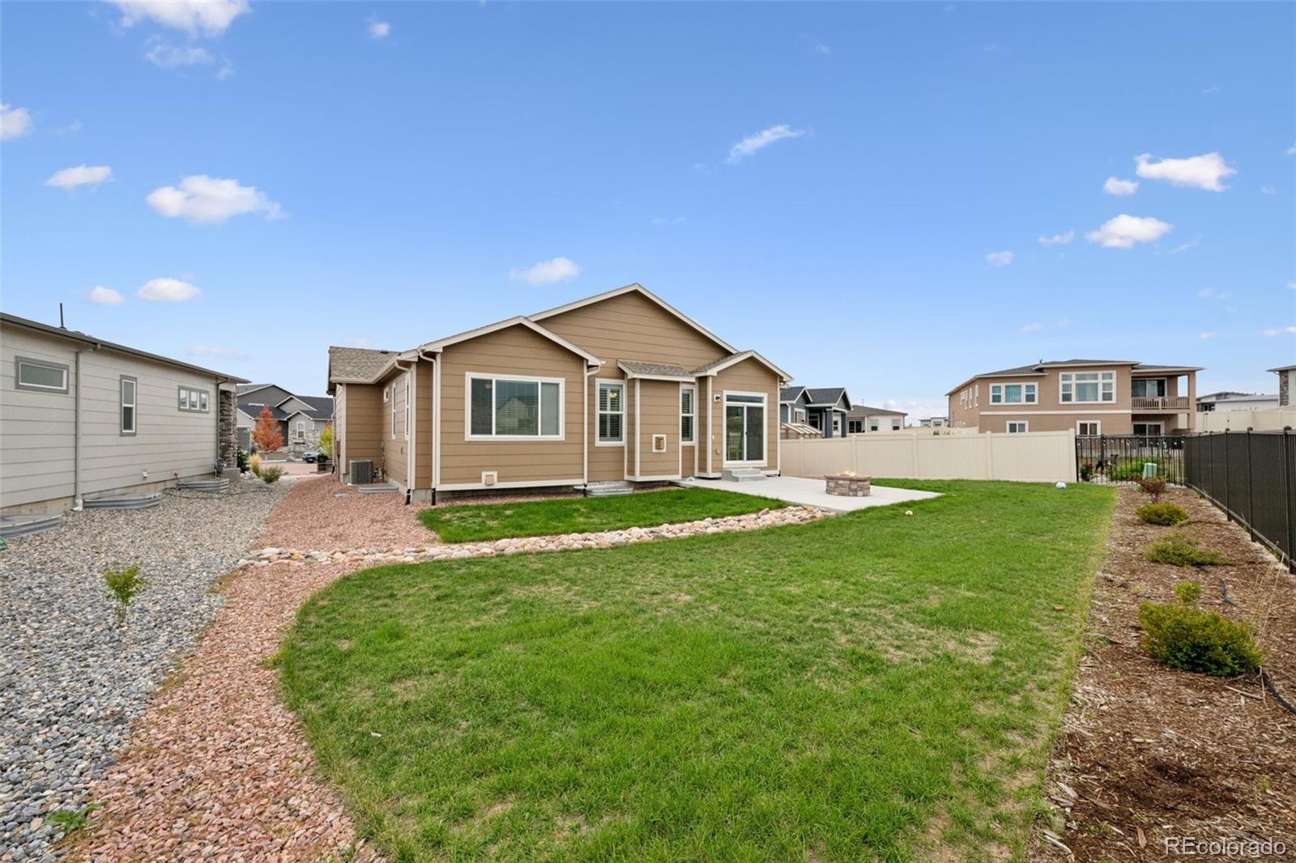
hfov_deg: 100.4
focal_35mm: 15
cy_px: 432
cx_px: 648
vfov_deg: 77.3
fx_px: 540
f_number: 11
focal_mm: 15
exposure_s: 1/640
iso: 800
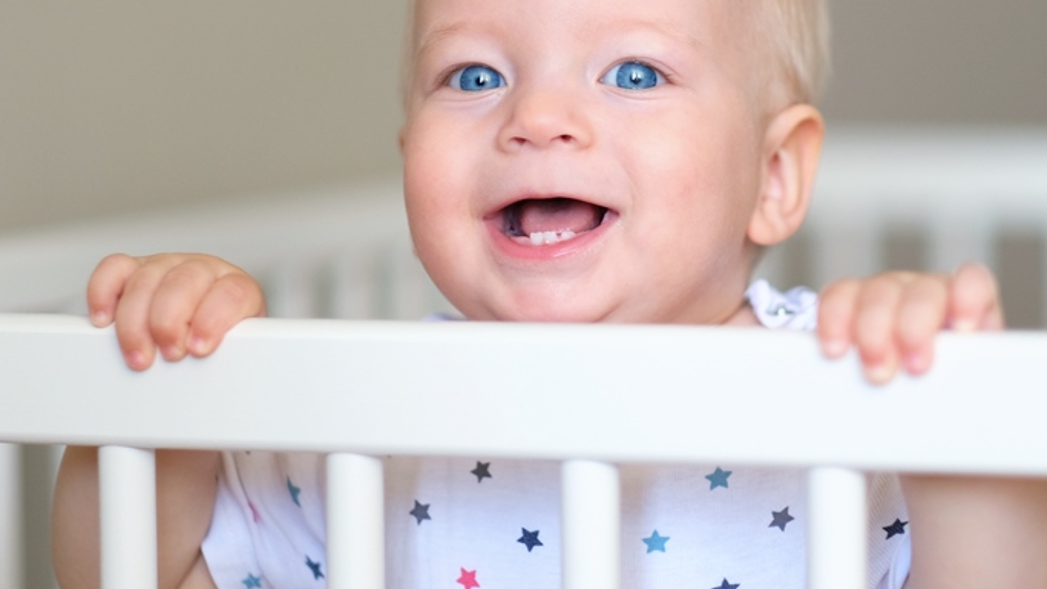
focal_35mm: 132
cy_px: 214
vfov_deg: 9.2
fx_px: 3664
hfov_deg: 16.3
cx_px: 616
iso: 400
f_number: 1.4
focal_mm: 56
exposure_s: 1/240
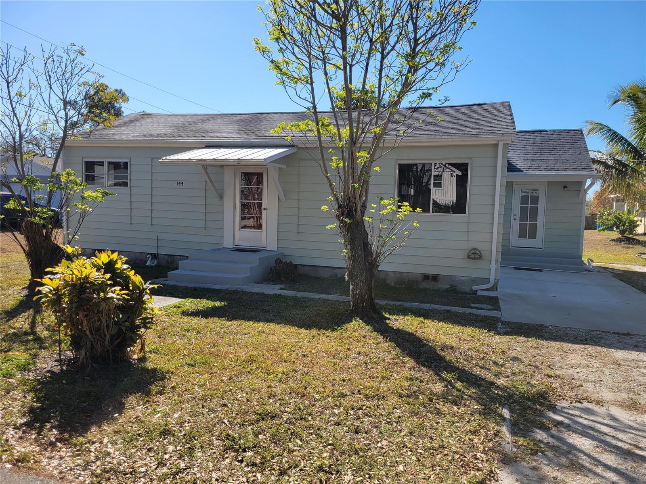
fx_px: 485
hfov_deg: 67.3
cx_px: 323
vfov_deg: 53.1
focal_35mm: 26
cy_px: 242
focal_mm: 5.4
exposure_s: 1/2049
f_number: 1.8
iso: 40
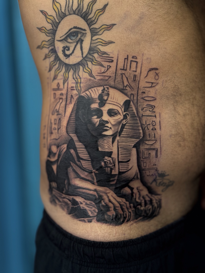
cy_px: 136
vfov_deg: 39.7
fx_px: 379
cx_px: 102
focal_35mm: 48
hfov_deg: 30.3
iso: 200
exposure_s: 1/33
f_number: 1.78
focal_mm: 6.76
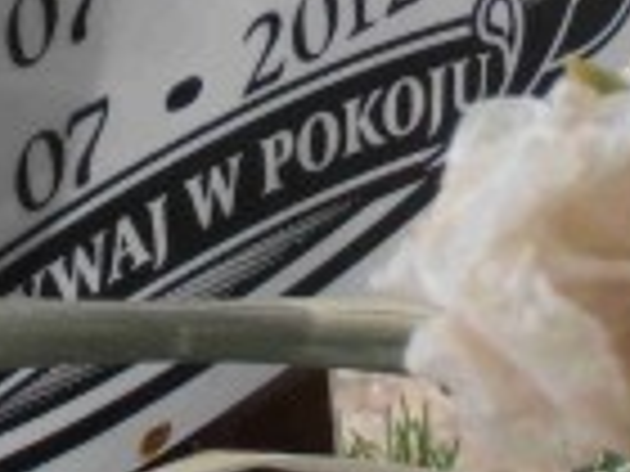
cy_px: -279
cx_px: 122
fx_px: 4732
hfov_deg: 7.6
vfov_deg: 5.6
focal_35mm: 260
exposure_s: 1/125
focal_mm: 10.04
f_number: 4.5
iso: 80
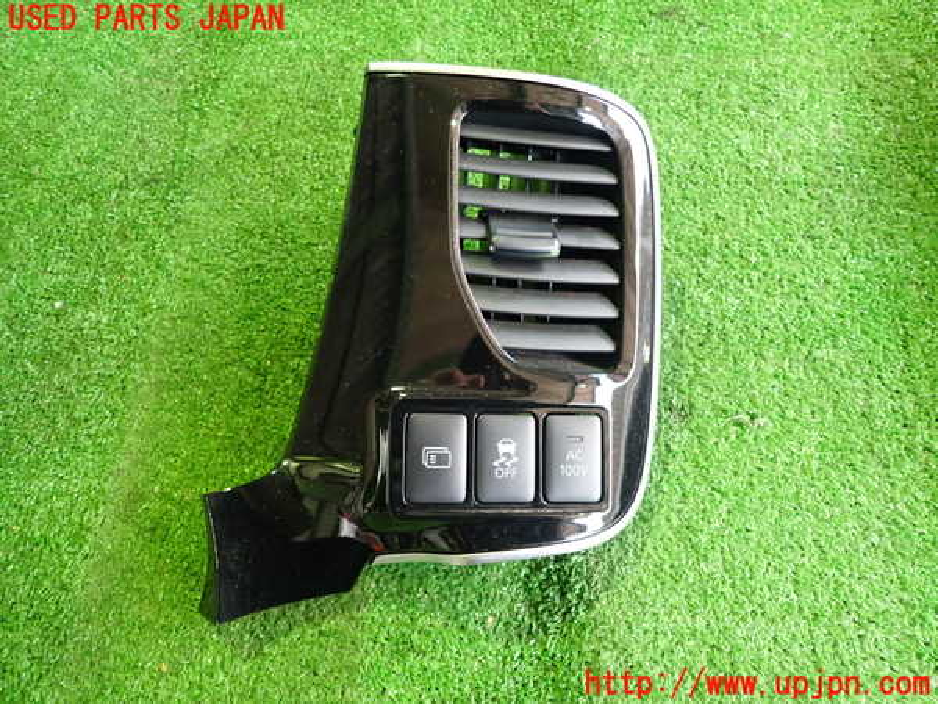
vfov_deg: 54.9
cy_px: 352
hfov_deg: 69.4
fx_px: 677
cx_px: 469
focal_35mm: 25
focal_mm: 4.5
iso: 400
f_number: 2
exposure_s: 1/30
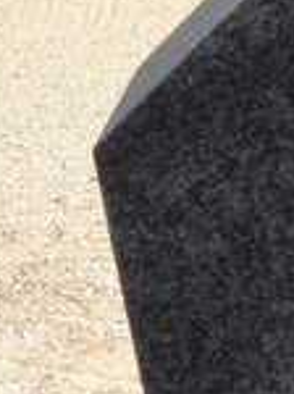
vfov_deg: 14.2
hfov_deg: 9.8
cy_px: 150
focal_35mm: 139
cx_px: 622
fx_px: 1579
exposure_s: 1/400
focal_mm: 4.6
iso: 200
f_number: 6.3
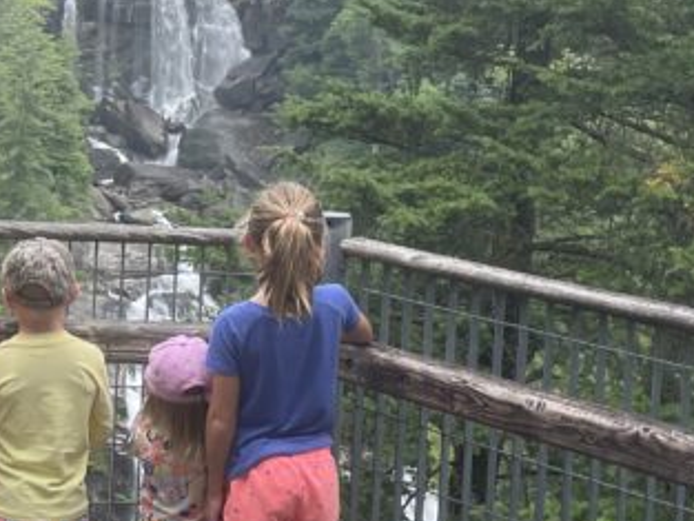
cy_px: 58
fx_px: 1705
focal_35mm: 85
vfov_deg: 17.1
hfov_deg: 22.4
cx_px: 47
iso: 32
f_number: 1.6
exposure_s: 1/849
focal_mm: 4.2
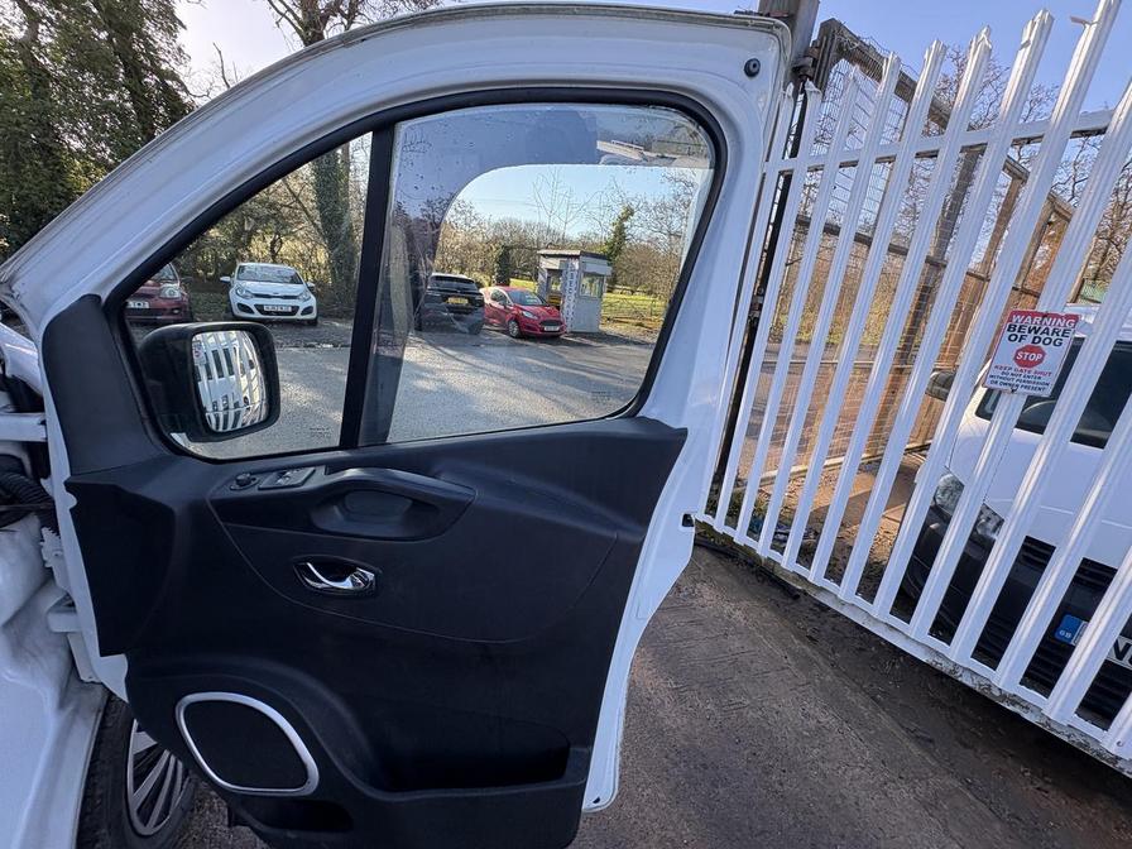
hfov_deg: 102.1
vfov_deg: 85.7
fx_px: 458
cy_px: 424
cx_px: 566
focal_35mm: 14
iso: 40
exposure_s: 1/225
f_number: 2.2
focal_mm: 2.22
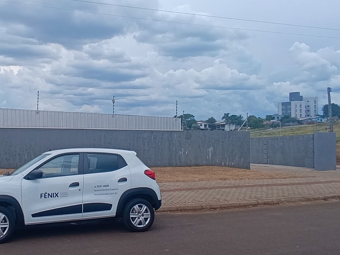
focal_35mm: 37
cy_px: 113
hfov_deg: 49.0
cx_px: 106
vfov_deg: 38.6
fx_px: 364
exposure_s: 1/1004
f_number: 2.2
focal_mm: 1.65
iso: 50
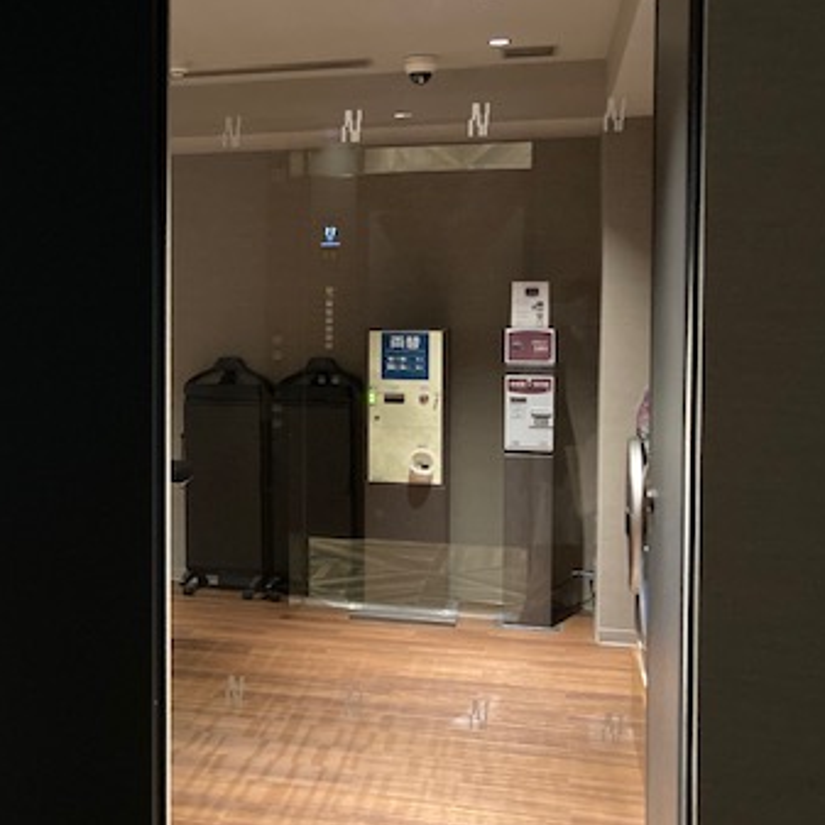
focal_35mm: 47
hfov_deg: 34.6
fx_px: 1267
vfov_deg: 36.0
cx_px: 135
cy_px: 365
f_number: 1.8
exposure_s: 1/17
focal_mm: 3.99
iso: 640
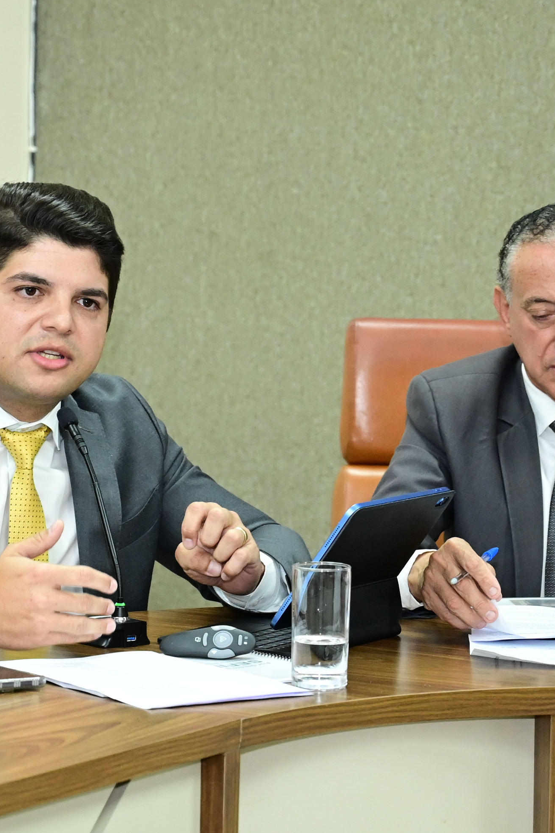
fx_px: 3654
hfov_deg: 8.7
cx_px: 244
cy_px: 416
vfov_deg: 13.0
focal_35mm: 158
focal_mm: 70
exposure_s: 1/125
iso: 3200
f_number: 4
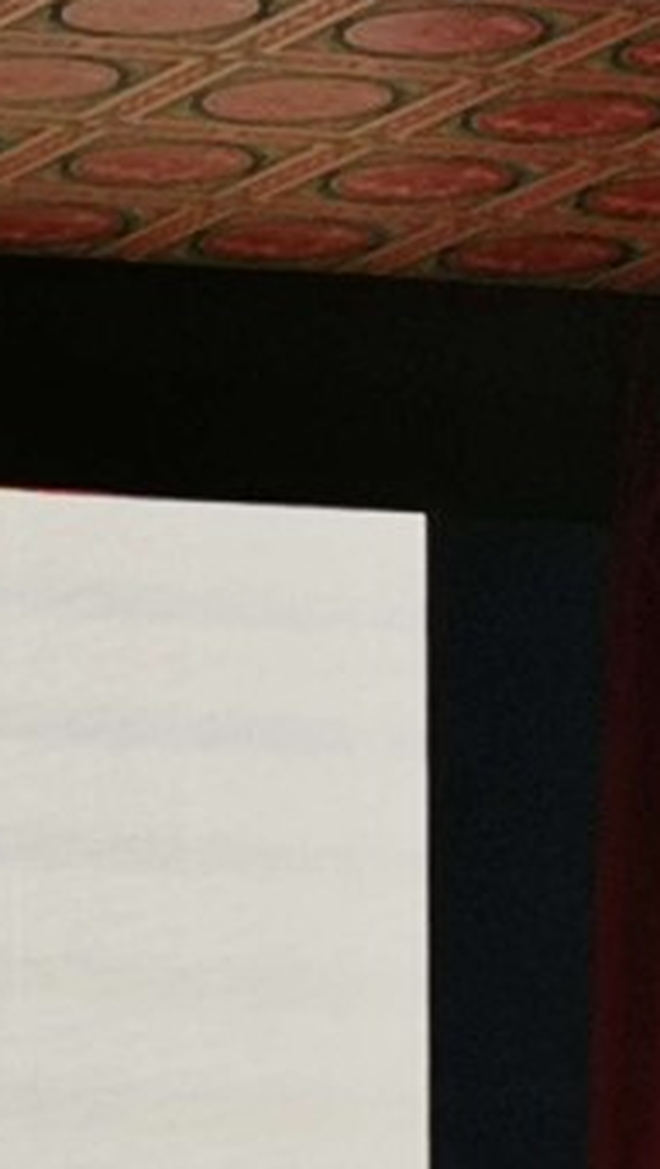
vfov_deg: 8.3
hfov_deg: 4.6
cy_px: 1719
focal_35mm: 256
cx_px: -1172
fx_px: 7941
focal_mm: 4.75
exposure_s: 1/100
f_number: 1.8
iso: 80
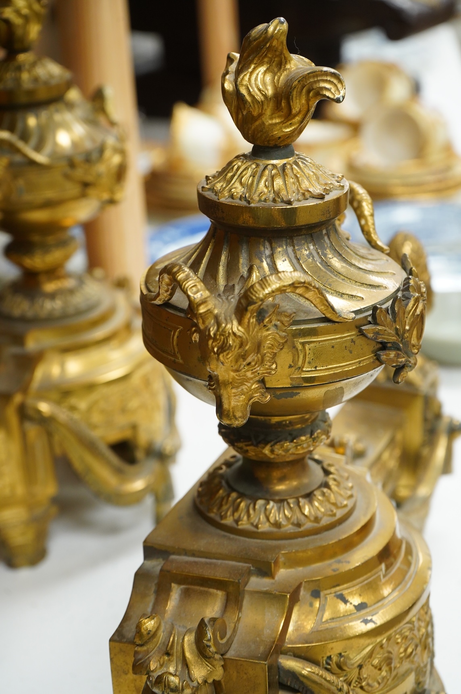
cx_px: 230
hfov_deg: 20.3
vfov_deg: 30.1
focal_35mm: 67
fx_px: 1289
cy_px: 347
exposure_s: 1/80
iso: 2500
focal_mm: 67
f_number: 7.1
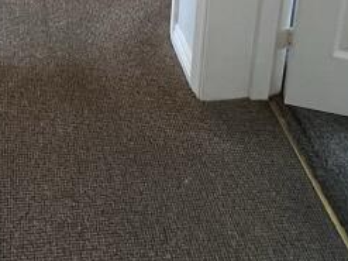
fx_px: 543
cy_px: -206
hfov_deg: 34.6
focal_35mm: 54
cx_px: 75
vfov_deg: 19.9
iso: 400
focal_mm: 1.57
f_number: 1.8
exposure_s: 1/50
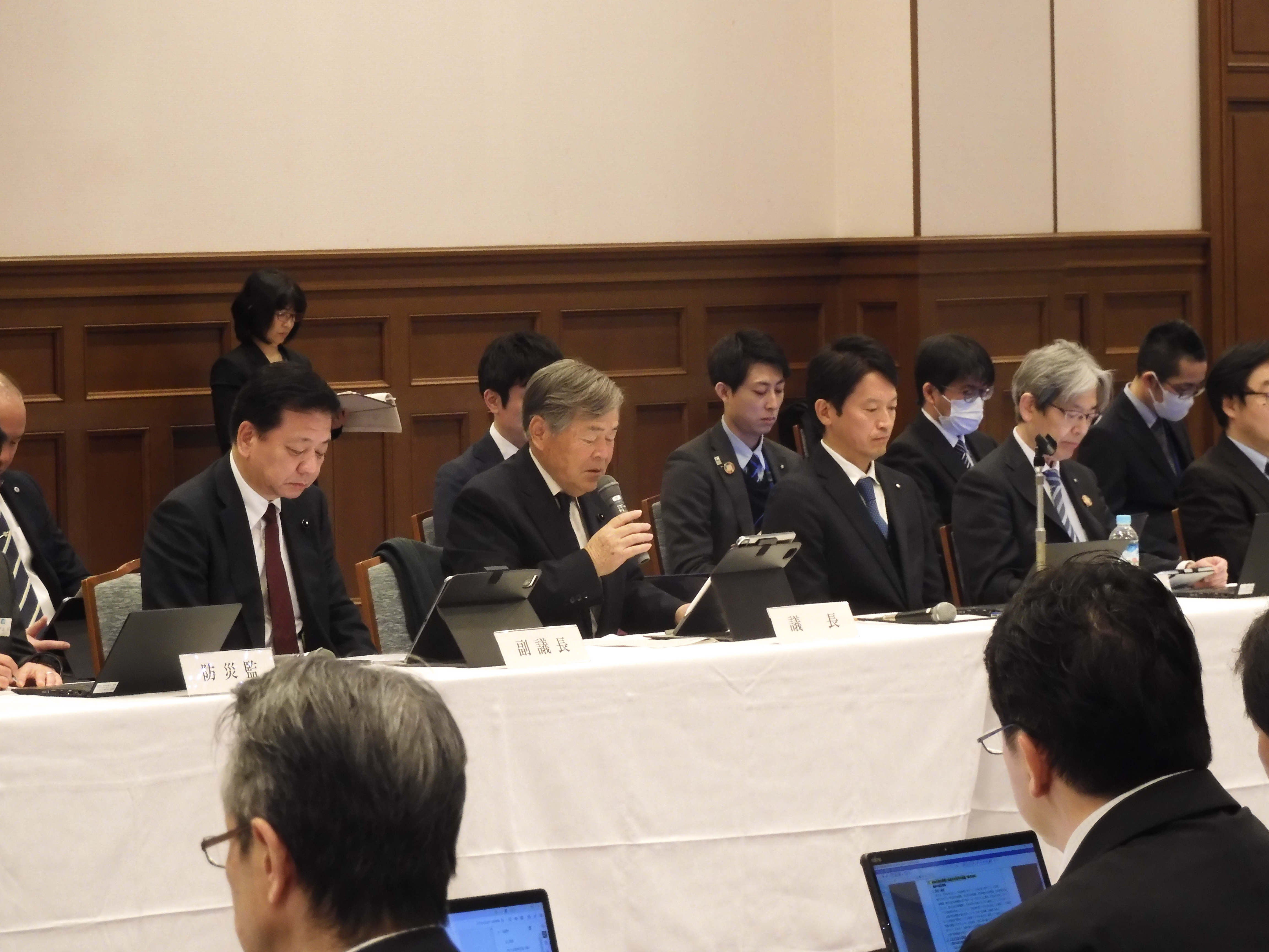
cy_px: 476
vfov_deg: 8.2
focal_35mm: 180
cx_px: 634
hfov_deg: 11.0
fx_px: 6599
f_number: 5.6
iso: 720
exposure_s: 1/15
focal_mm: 32.1
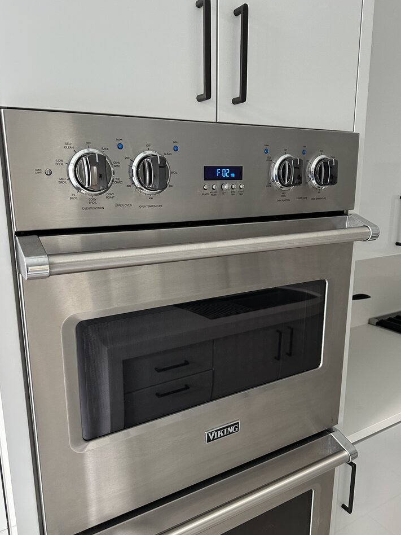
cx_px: 199
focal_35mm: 27
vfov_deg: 65.3
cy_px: 280
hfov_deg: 51.4
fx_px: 417
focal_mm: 6.86
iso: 320
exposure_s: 1/60
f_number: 1.78
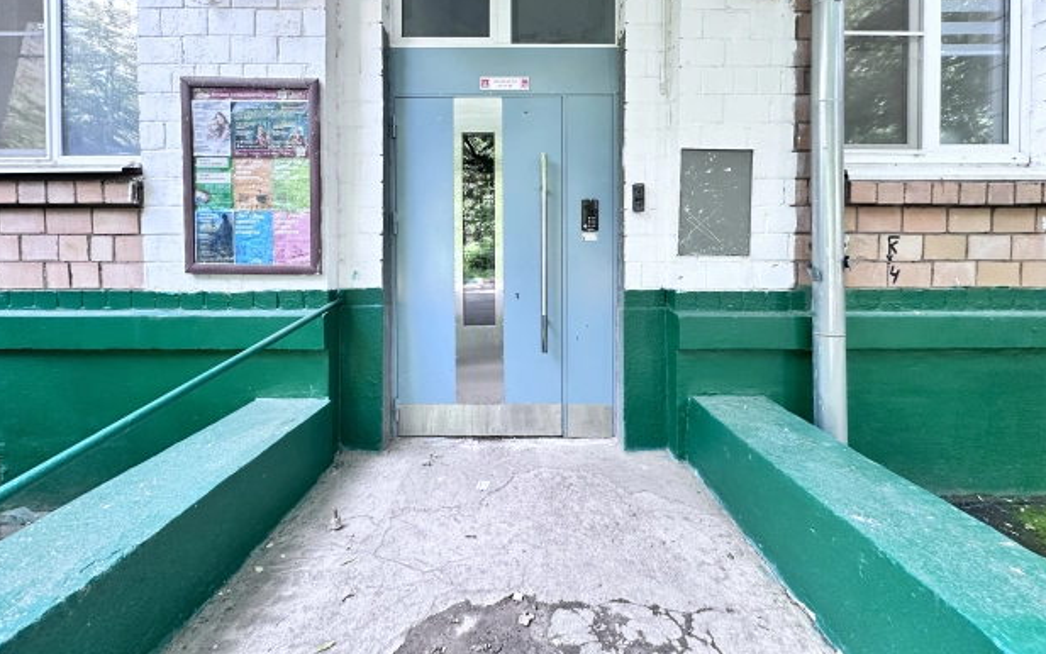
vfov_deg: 74.1
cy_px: 264
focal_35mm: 15
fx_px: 428
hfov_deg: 101.4
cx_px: 520
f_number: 2.2
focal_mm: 2.22
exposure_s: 1/99
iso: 200
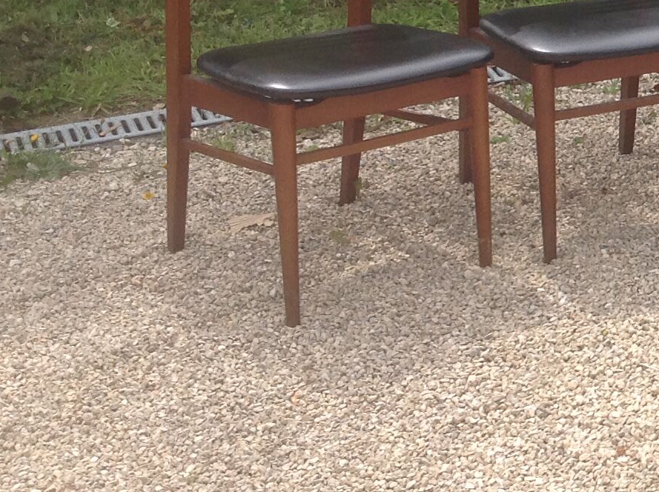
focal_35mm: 102
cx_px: 907
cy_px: 59
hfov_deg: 17.8
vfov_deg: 14.3
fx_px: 1939
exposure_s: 1/864
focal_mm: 4.28
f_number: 2.4
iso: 50
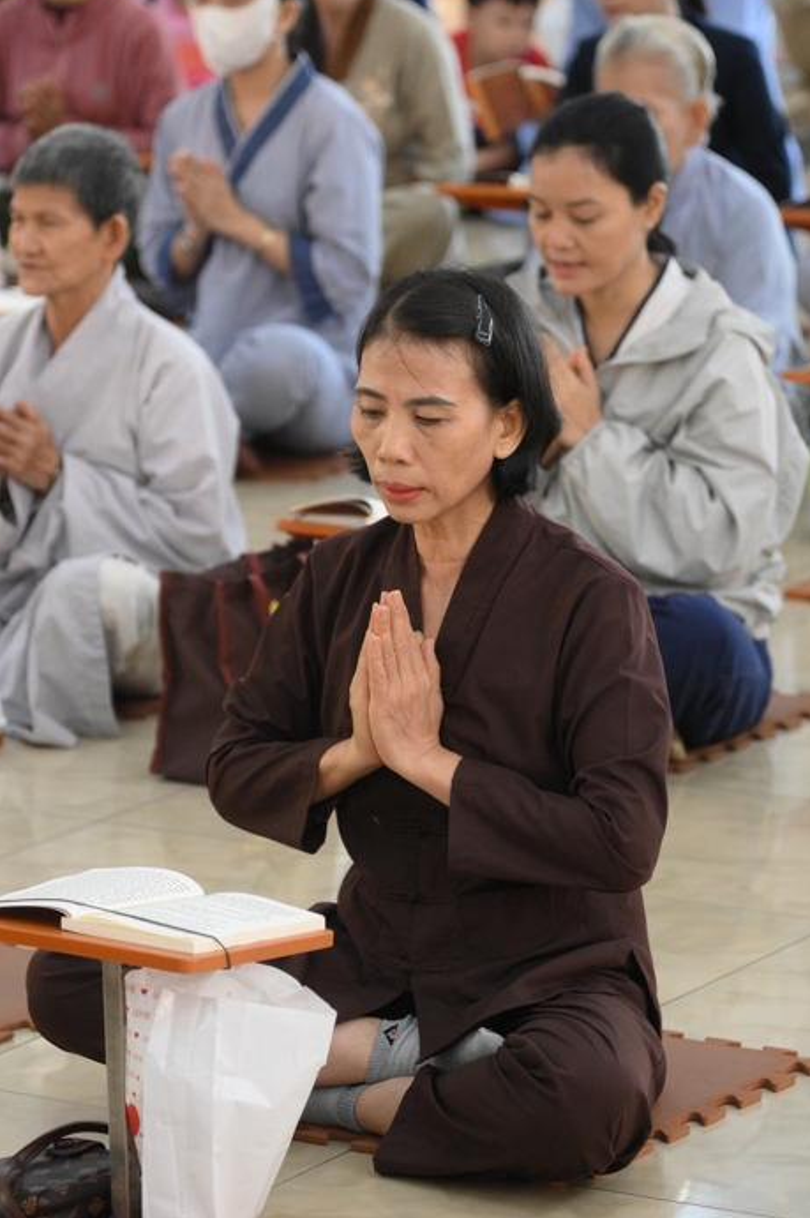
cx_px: 402
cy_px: 642
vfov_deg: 12.1
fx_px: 5746
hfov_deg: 8.1
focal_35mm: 170
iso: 3200
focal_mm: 120
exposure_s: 1/100
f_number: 4
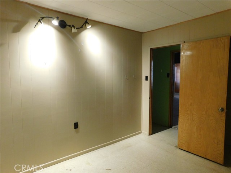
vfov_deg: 58.9
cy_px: 86
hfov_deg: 73.9
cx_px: 116
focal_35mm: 23
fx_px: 153
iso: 400
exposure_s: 1/25
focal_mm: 4
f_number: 3
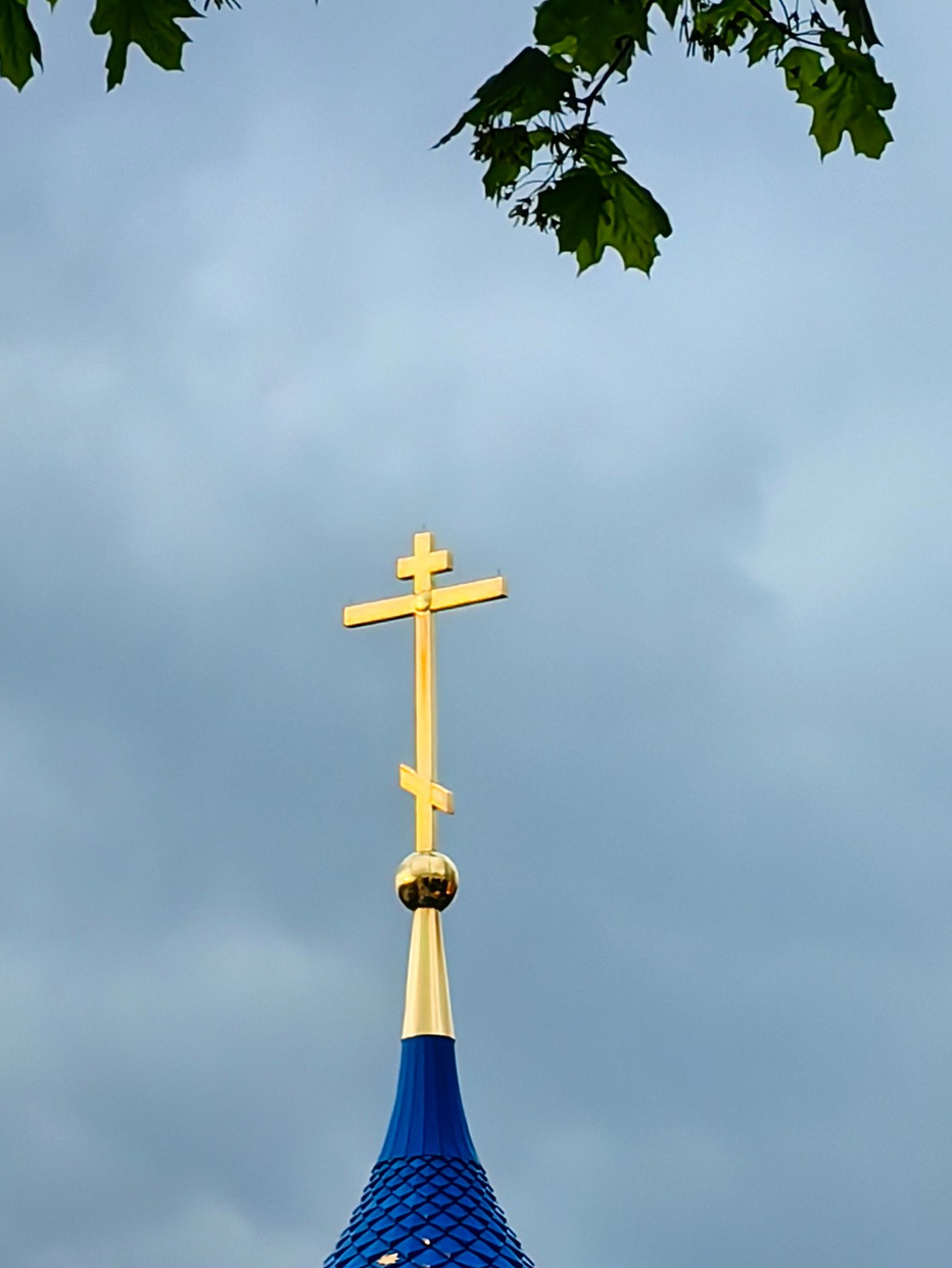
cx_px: 1093
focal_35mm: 371
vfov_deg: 5.3
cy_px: 1695
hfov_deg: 4.0
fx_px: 13600
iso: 100
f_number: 3.4
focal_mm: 14.46
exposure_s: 1/100
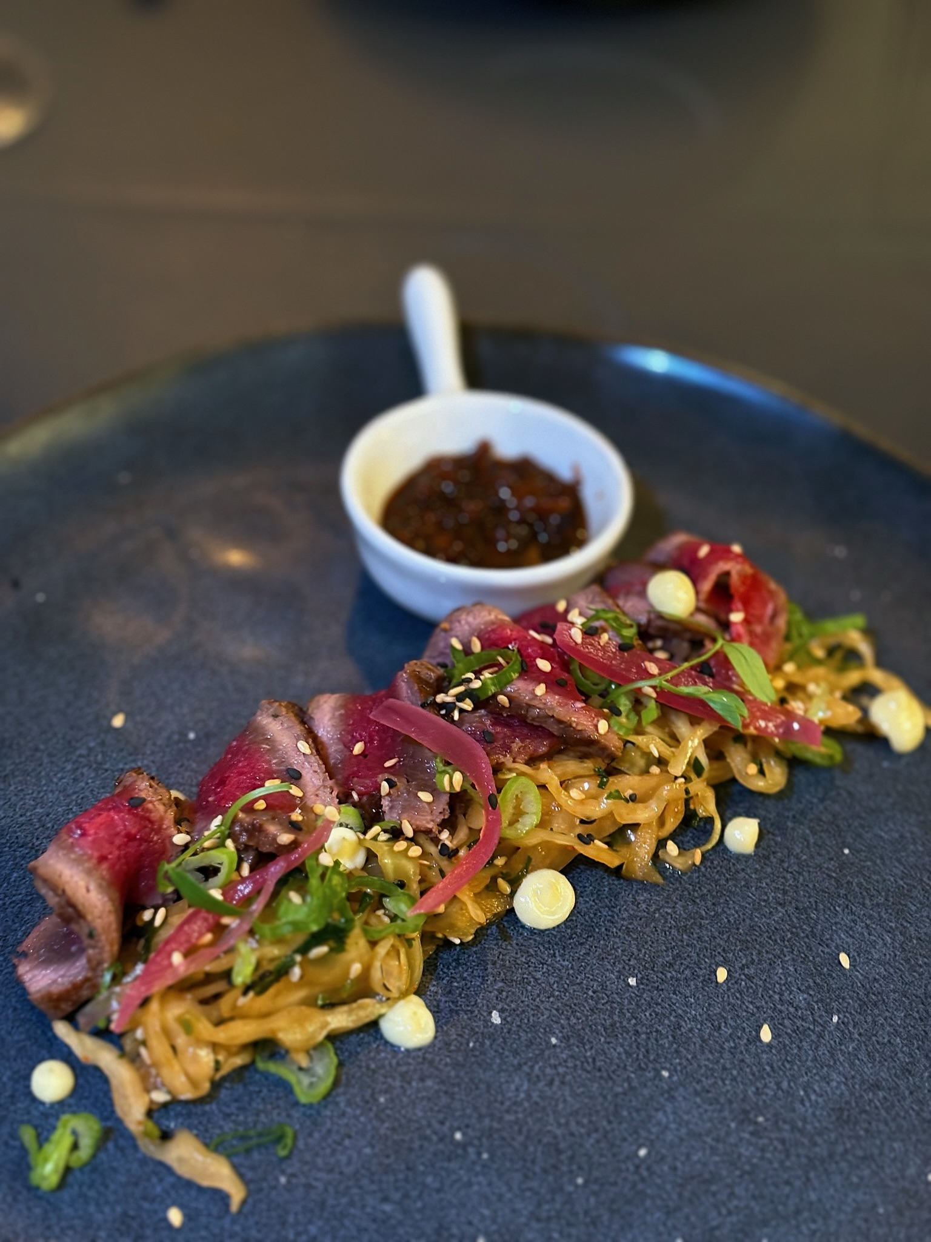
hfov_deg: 28.0
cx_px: 466
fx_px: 1865
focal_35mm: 52
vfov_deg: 36.8
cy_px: 621
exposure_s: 1/25
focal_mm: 5.96
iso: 250
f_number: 1.6
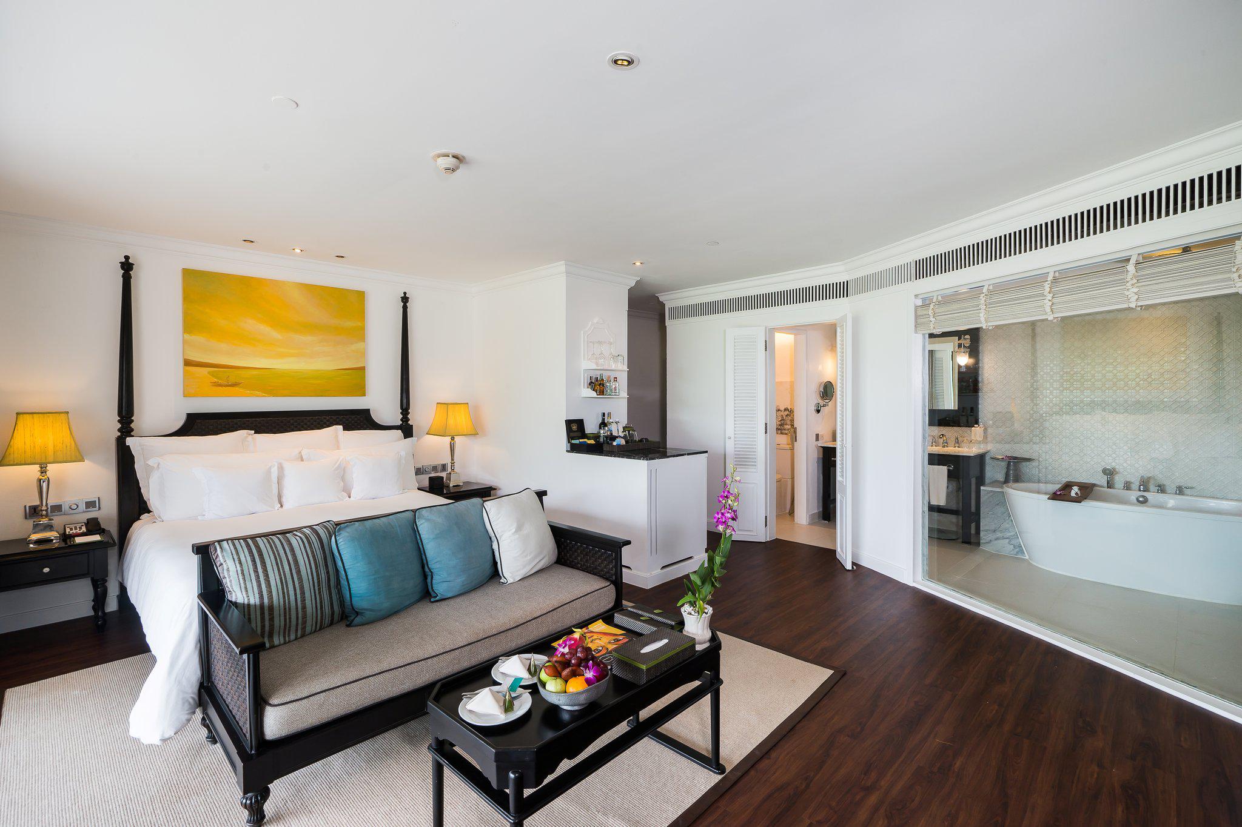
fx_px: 552
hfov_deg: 96.7
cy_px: 414
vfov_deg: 73.7
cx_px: 621
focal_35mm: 16
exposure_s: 1/5
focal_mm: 16
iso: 200
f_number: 13
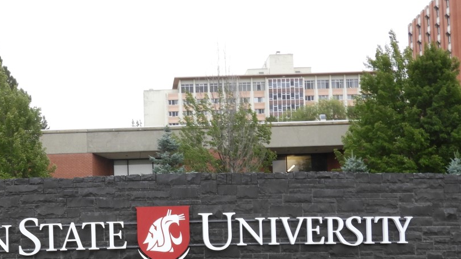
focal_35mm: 77
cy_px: 270
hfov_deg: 27.1
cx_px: 101
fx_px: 941
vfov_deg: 15.3
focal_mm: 7.2
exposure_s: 1/50
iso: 100
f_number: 3.8
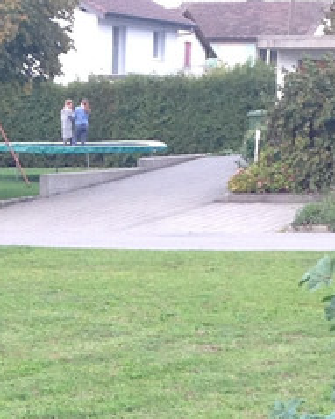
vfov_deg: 12.3
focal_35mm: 153
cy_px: 531
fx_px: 1897
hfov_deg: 10.1
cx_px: 76
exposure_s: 1/120
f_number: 2.4
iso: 100
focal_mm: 4.28
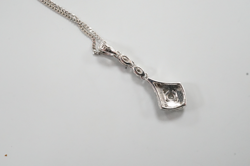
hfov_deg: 43.6
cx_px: 125
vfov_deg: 29.9
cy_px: 83
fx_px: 312
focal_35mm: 45
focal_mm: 30
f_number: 22
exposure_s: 1/50
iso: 6400
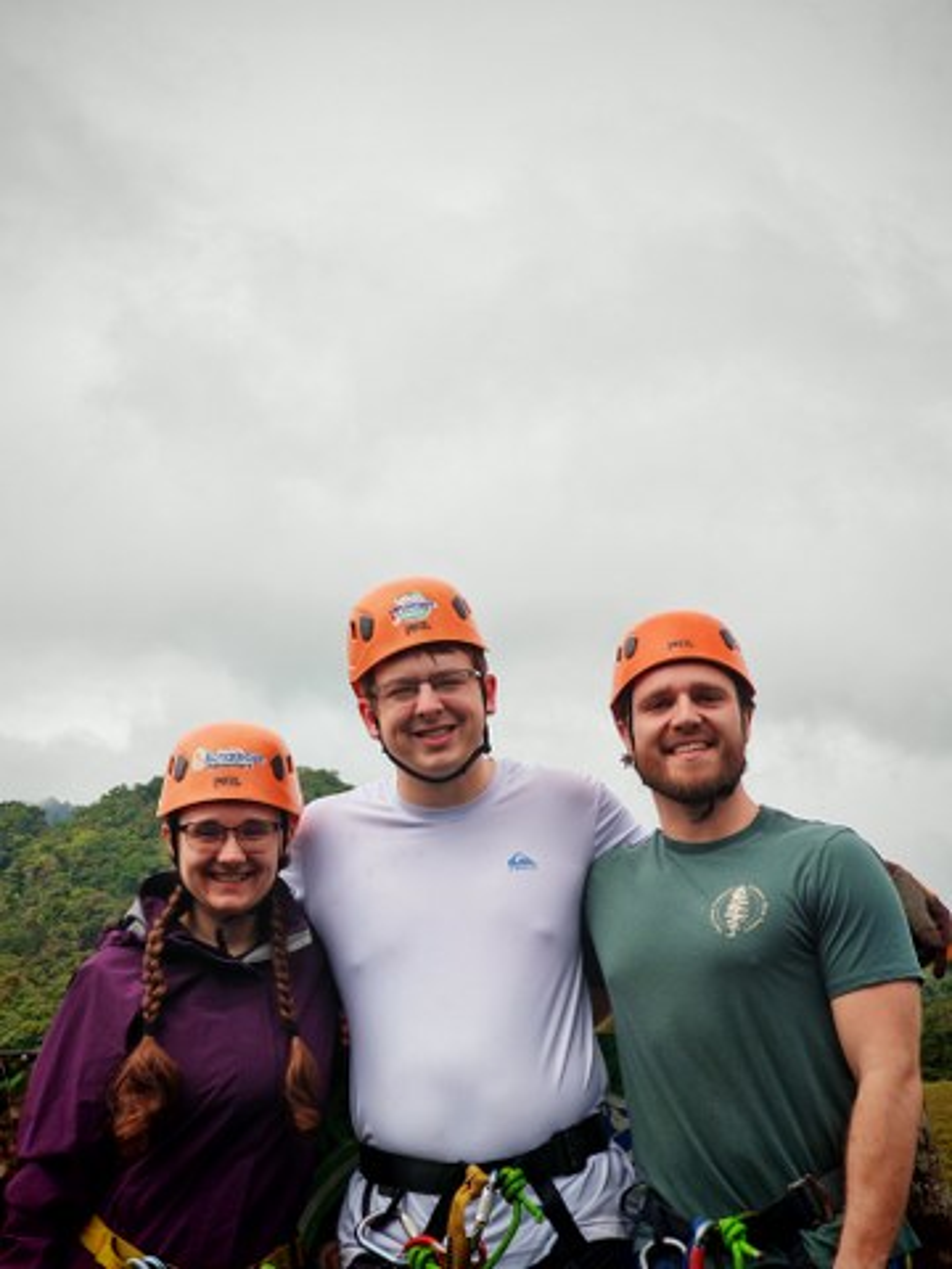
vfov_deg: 28.6
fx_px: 2493
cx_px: 476
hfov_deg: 21.6
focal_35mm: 68
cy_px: 634
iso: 50
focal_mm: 8.67
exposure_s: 1/910
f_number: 2.4
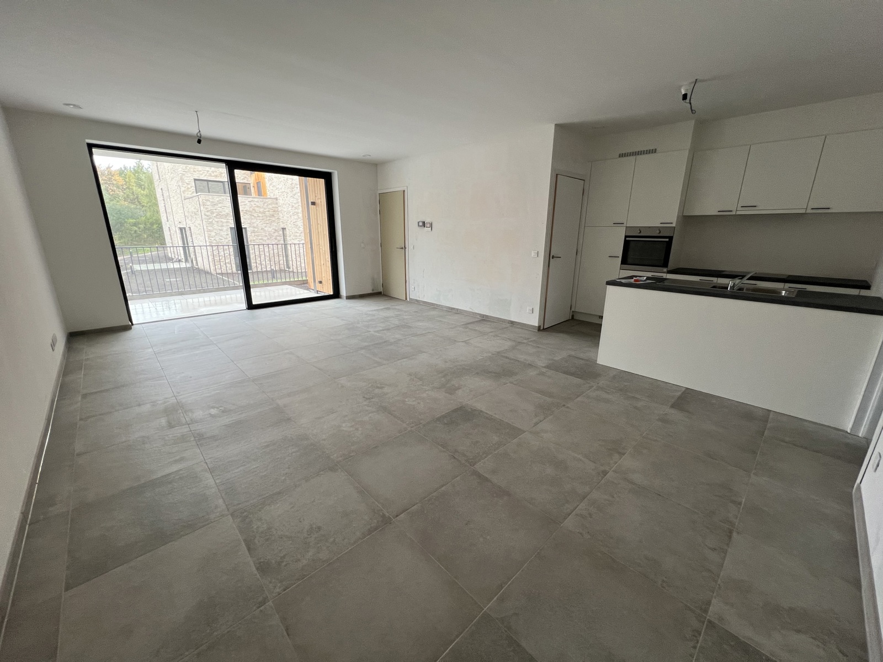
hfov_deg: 106.2
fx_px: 332
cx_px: 442
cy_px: 331
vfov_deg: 89.9
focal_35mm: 13
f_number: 1.8
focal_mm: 1.57
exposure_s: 1/50
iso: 125
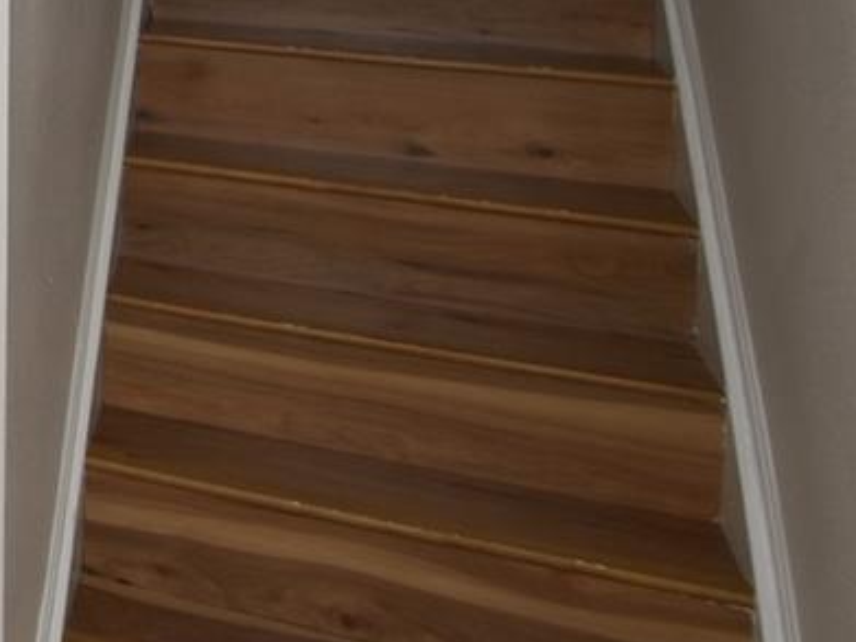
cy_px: -171
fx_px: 1459
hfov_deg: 22.7
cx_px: -595
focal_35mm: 59
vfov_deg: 22.4
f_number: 5.6
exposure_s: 1/125
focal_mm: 10
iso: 110
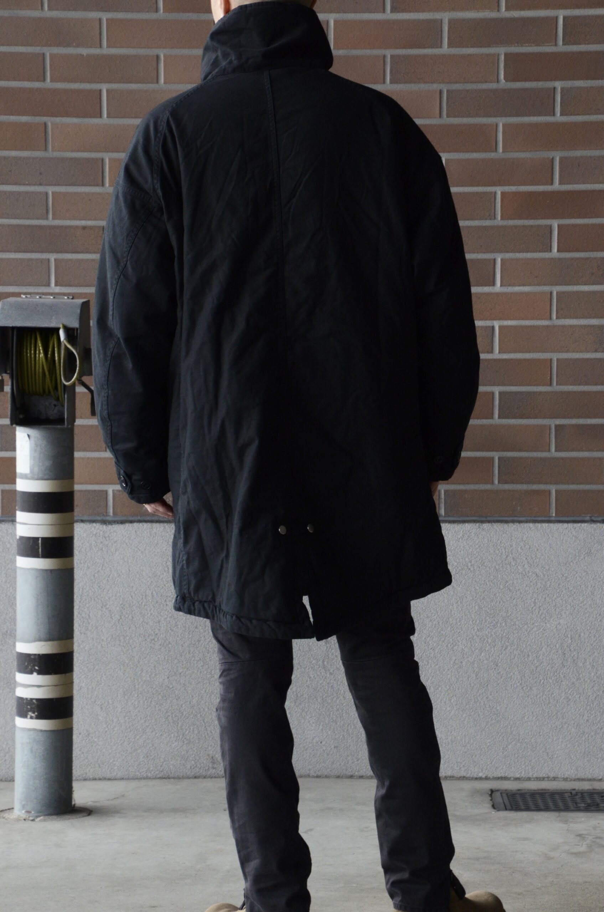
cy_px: 456
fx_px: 3793
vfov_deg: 13.7
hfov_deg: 9.1
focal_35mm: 150
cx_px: 302
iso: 1000
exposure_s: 1/100
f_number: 8
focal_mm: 100
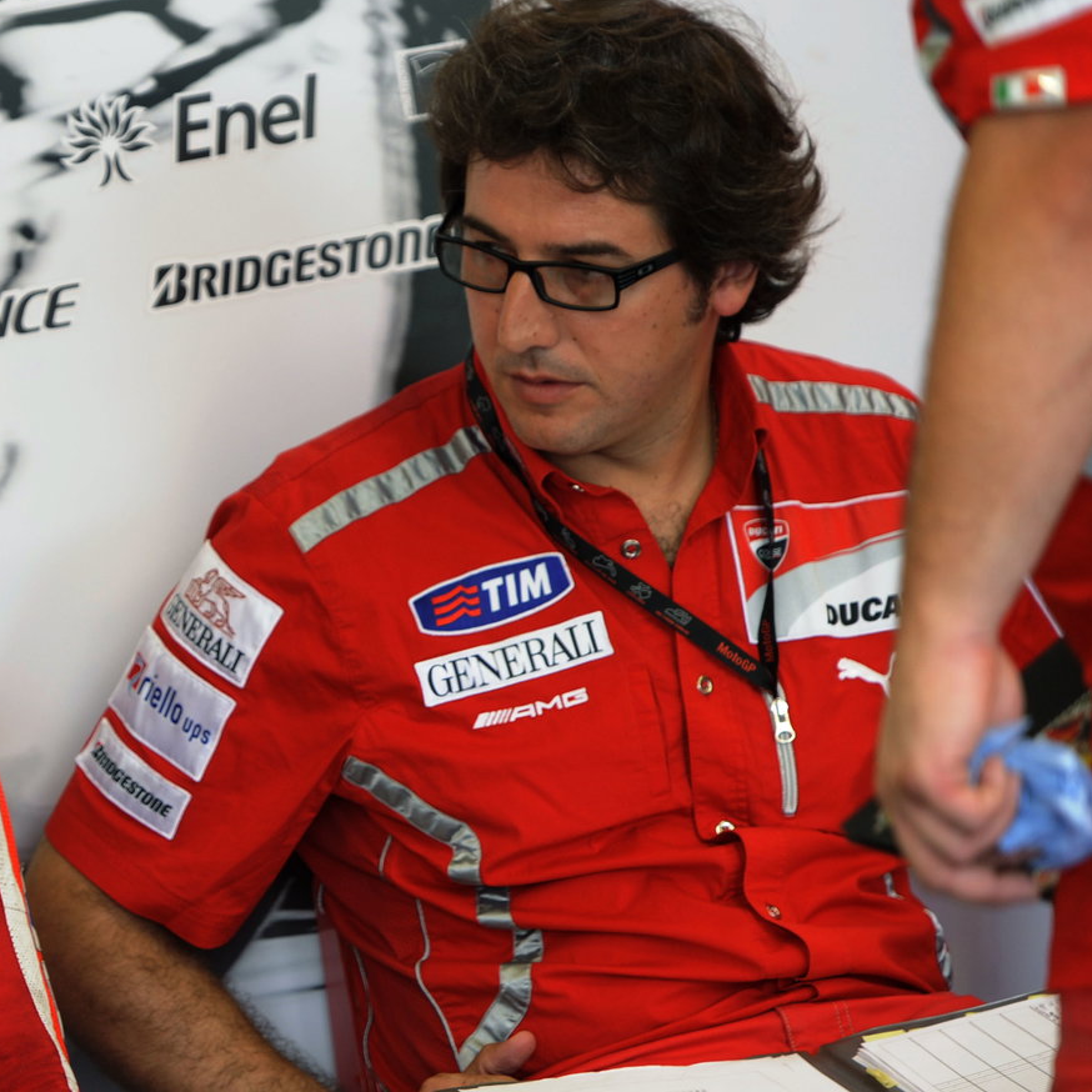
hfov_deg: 4.7
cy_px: 638
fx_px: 13312
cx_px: 140
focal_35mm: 373
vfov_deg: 4.7
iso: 640
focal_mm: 240
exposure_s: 1/80
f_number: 4
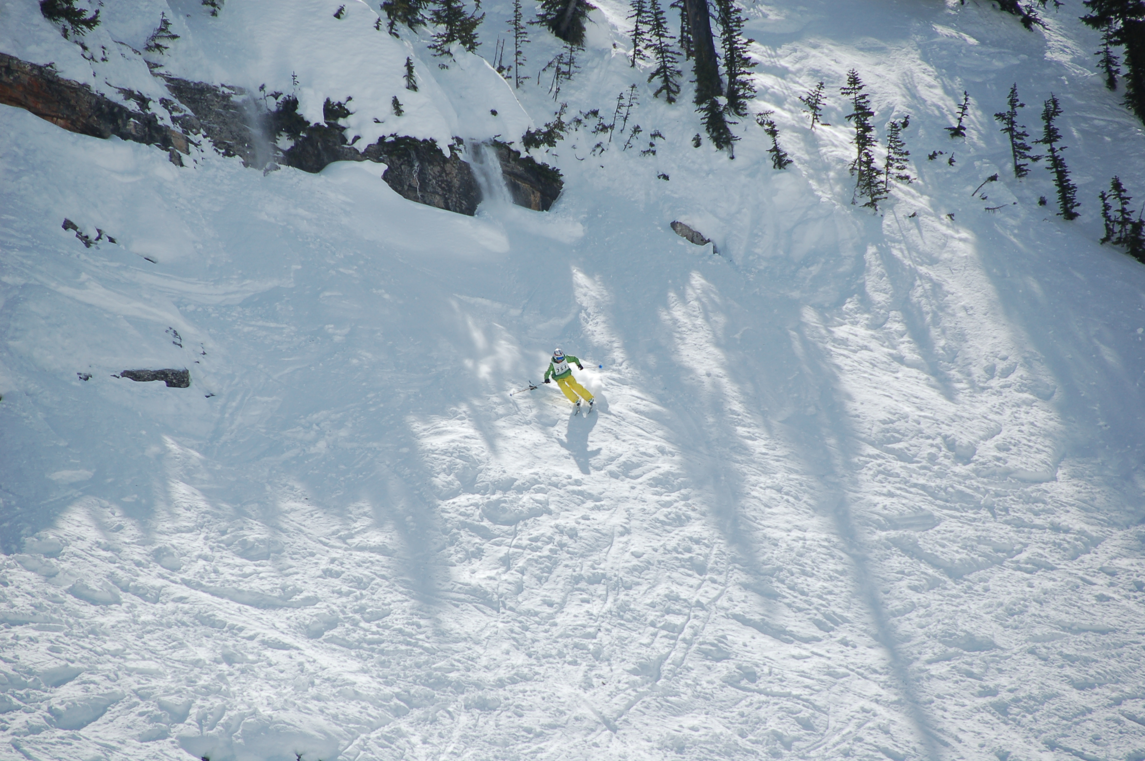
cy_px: 380
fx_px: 9533
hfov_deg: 6.9
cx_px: 572
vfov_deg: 4.6
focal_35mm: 300
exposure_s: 1/1600
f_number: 6.3
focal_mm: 200
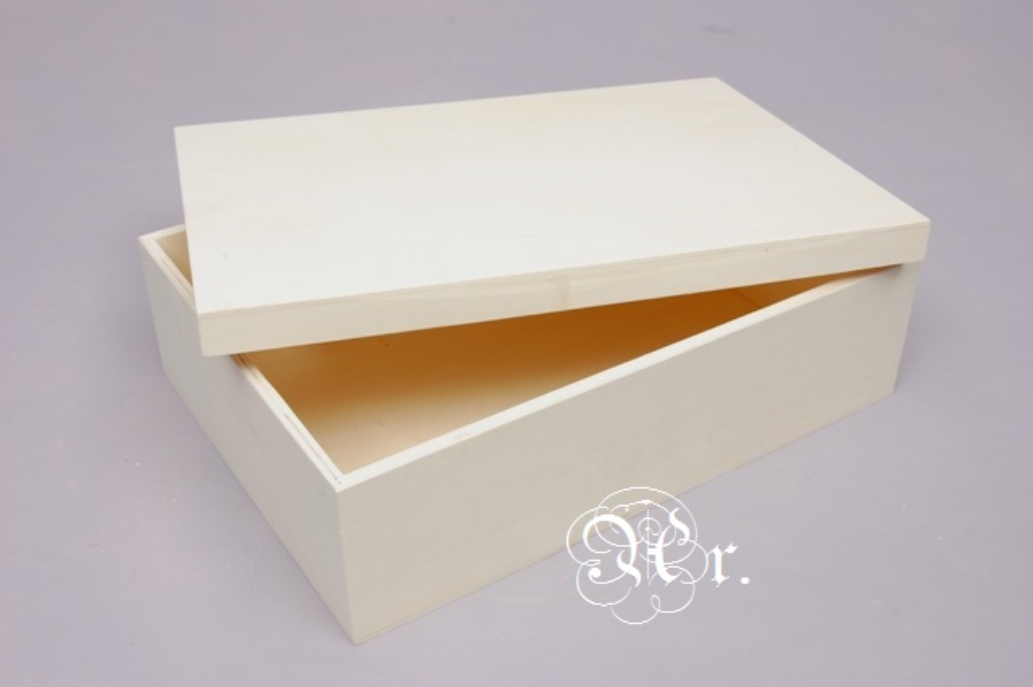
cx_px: 516
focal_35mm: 45
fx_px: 1291
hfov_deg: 43.6
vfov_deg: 29.8
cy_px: 344
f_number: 11
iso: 200
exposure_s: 1/125
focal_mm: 30
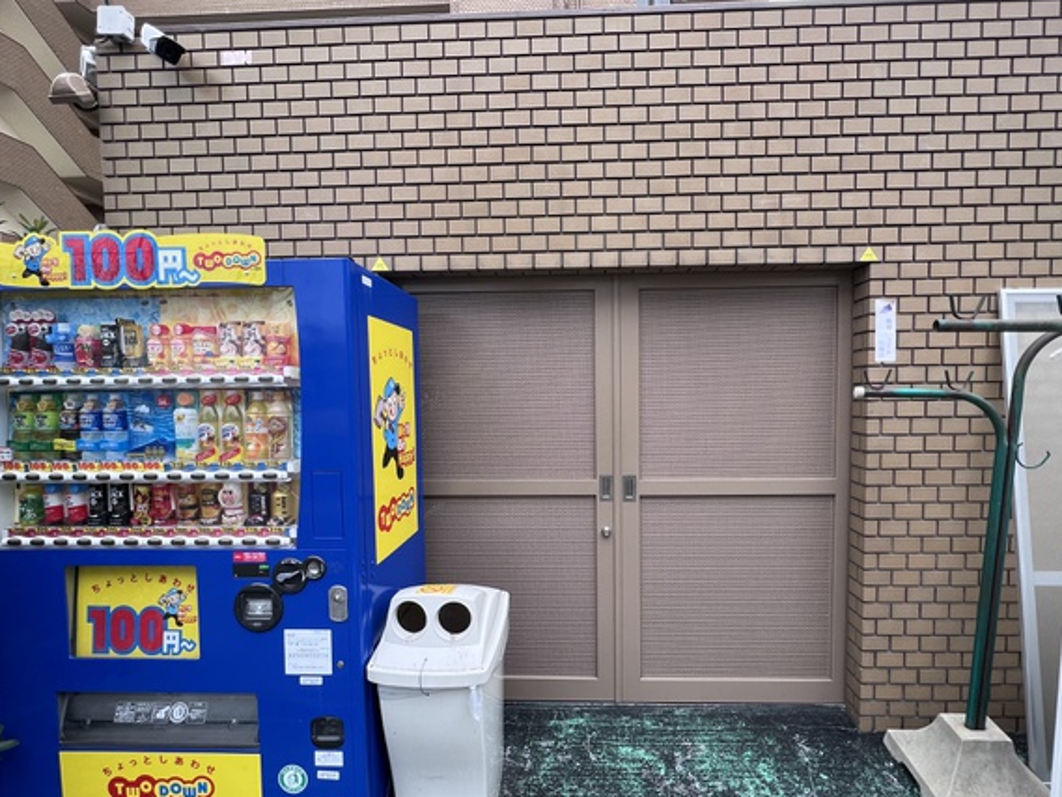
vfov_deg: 78.0
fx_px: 491
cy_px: 425
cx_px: 573
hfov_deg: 94.3
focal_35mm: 16
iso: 32
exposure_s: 1/182
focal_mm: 1.57
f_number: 1.8
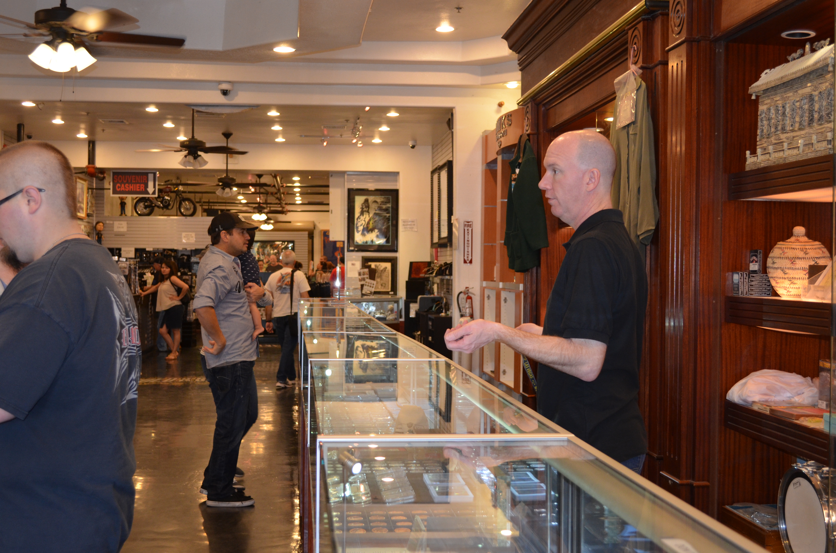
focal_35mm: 48
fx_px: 1112
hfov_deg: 41.2
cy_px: 276
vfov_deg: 28.0
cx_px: 418
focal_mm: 32
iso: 800
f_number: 4.8
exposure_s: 1/60
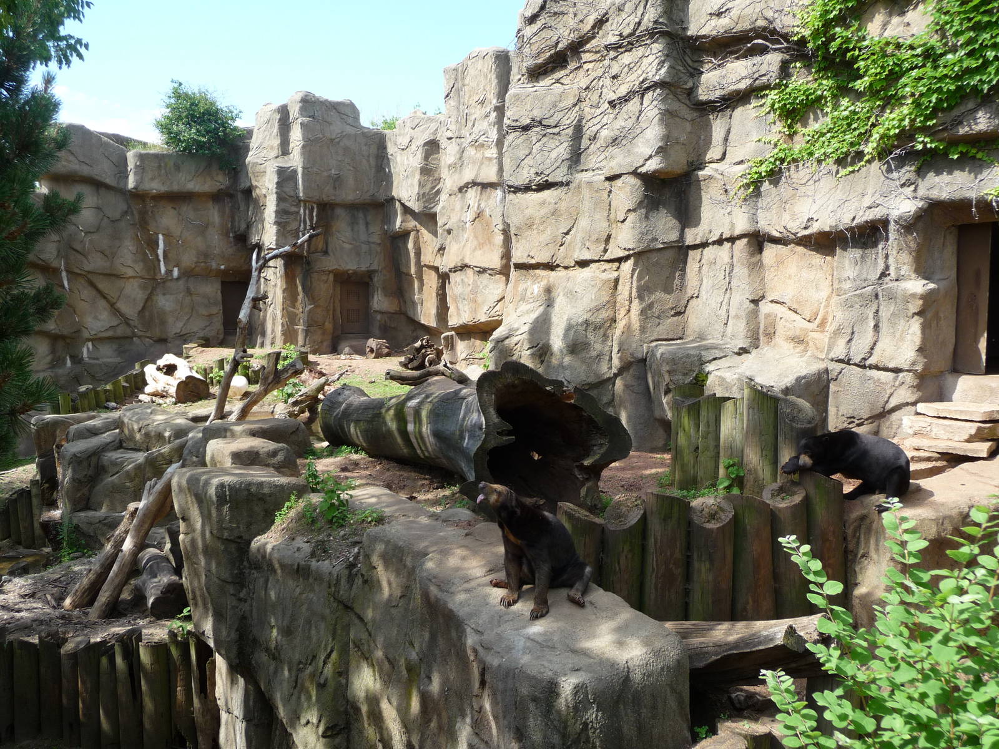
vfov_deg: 41.8
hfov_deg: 54.0
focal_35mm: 34
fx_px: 981
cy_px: 374
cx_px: 500
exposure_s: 1/320
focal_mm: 5.6
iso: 100
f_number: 3.6
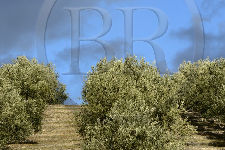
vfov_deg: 4.7
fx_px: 1817
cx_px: 119
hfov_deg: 7.1
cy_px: 41
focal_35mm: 291
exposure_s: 1/400
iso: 400
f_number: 14
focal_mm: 200
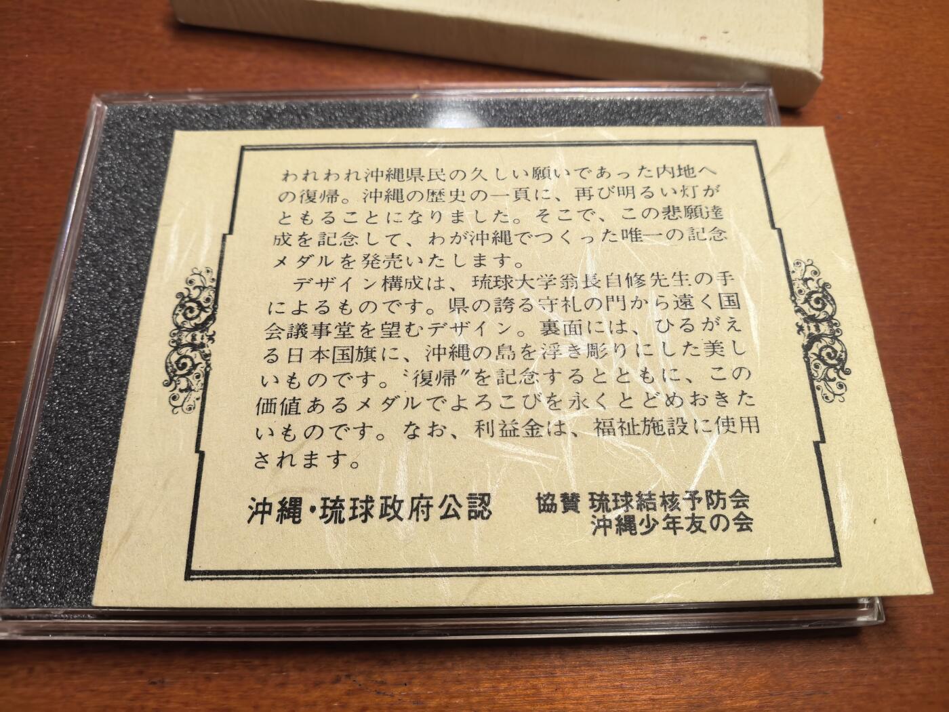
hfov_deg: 71.6
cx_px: 474
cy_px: 356
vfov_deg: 56.8
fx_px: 658
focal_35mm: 24
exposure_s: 1/50
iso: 200
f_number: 2.8
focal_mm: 5.75
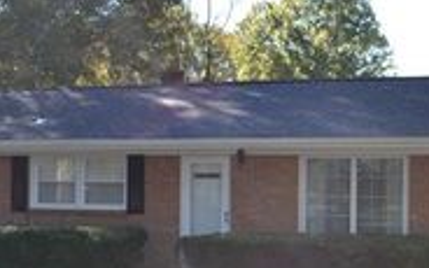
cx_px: 242
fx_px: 970
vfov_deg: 15.7
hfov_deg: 24.9
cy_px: 162
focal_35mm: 83
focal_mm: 20
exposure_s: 1/200
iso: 100
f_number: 5
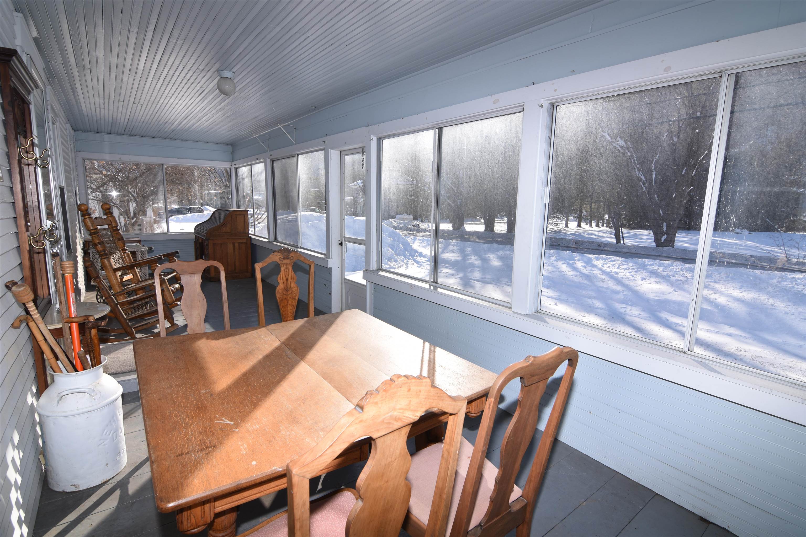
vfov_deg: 72.1
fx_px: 369
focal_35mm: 16
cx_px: 403
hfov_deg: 95.0
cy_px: 268
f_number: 7.1
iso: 100
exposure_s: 1/200
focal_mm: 11
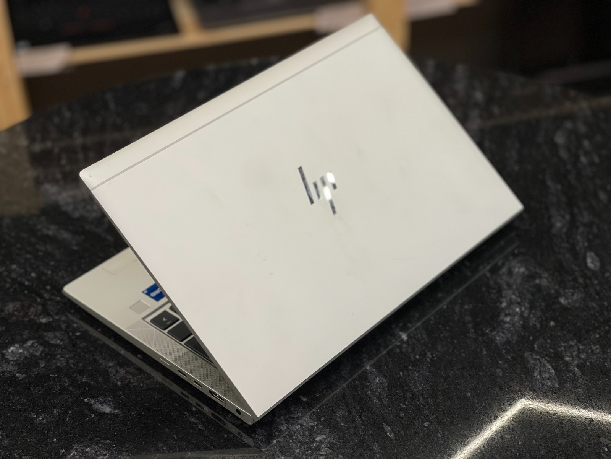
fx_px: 1130
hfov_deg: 30.3
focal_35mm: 64
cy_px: 230
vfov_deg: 22.9
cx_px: 306
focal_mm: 7.5
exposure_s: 1/121
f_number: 2.2
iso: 80
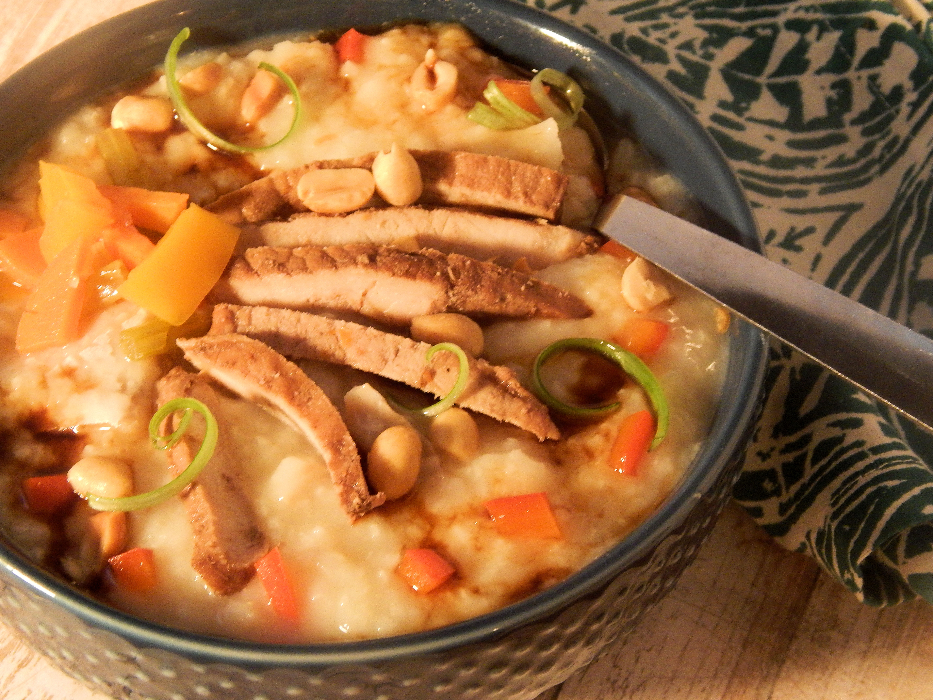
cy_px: 350
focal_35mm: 94
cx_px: 466
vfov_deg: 15.7
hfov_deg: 20.9
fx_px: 2534
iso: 560
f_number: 4.4
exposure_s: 1/15
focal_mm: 16.6
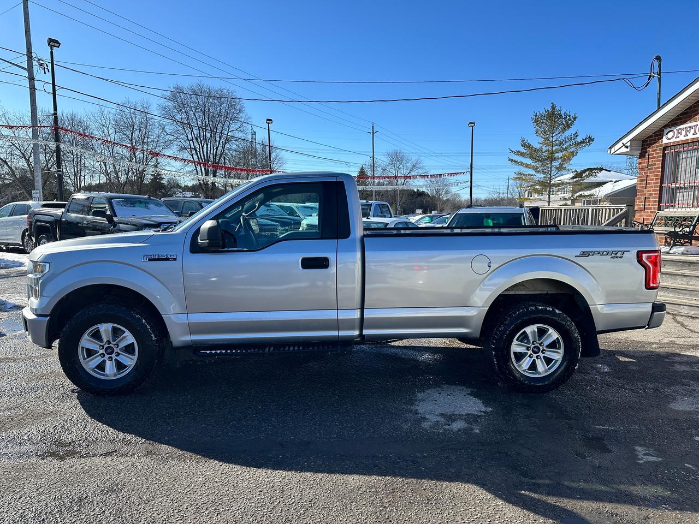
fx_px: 485
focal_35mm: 24
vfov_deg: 56.8
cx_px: 350
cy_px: 262
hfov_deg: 71.6
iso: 80
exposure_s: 1/4348
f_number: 1.78
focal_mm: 6.86
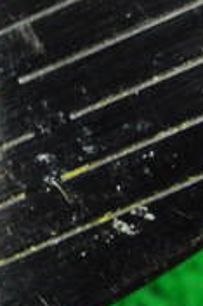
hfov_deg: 9.7
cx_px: -23
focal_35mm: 140
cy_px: 123
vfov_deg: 14.7
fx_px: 1186
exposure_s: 1/25
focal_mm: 6.42
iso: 400
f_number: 3.6
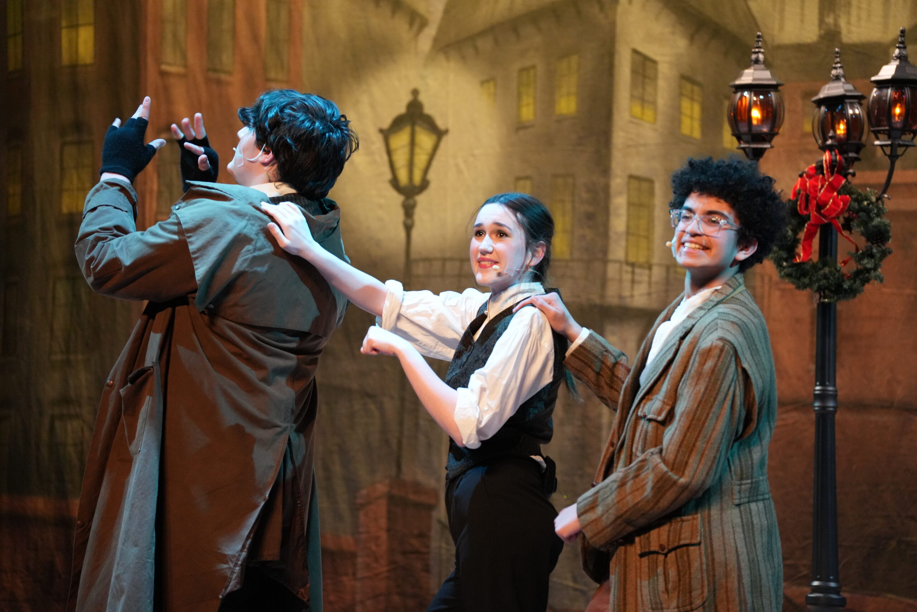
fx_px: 4534
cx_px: 458
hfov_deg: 11.5
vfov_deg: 7.7
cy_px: 306
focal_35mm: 178
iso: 6400
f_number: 5.6
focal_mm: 178
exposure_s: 1/200
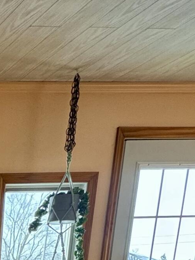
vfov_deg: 22.8
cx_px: -215
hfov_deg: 16.5
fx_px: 473
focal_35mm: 63
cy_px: 423
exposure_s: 1/99
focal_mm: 2.22
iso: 80
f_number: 2.2
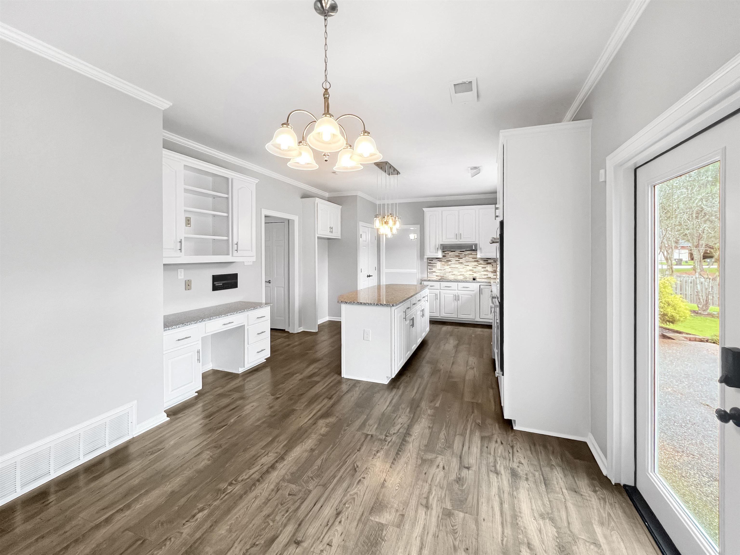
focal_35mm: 13
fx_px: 278
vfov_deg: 89.9
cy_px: 278
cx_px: 370
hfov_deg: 106.2
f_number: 1.8
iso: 250
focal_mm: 1.57
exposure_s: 1/120
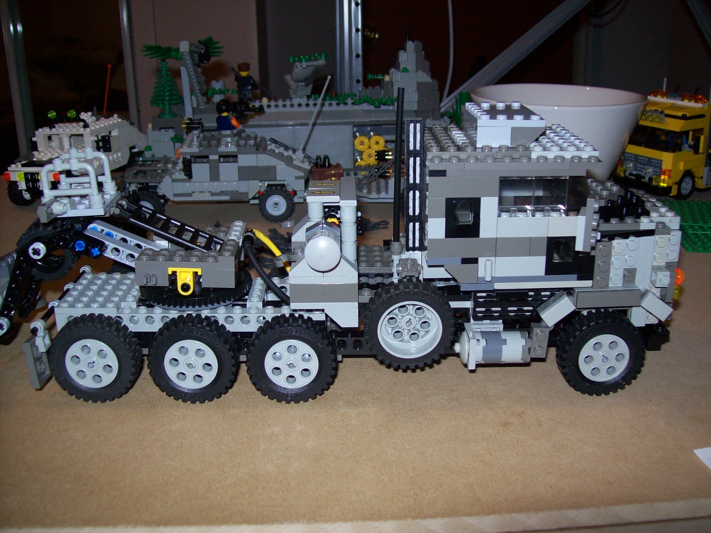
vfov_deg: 39.6
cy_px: 266
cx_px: 356
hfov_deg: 51.4
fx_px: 739
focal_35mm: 36
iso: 80
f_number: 2.7
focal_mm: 6
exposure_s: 1/64
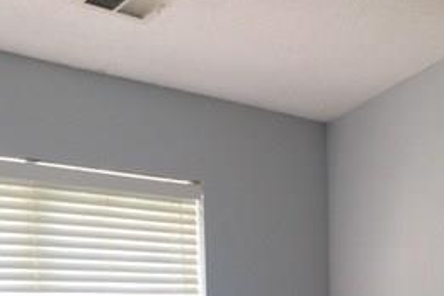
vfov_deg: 17.4
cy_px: 371
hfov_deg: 26.7
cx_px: 367
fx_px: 913
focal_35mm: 74
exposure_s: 1/40
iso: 25
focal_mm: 4.15
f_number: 2.2
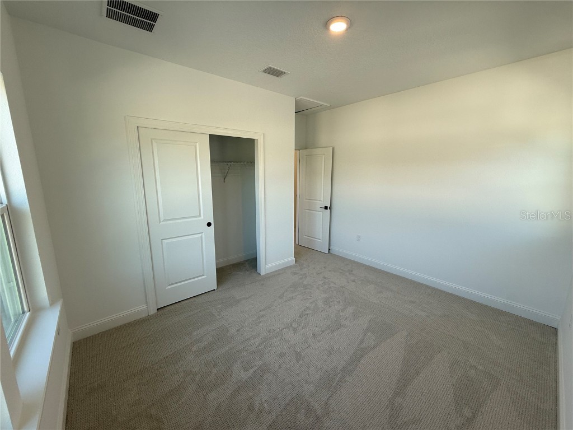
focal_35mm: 14
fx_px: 232
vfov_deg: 85.7
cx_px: 286
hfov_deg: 102.1
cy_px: 215
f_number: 2.2
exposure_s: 1/120
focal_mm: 2.22
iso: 64
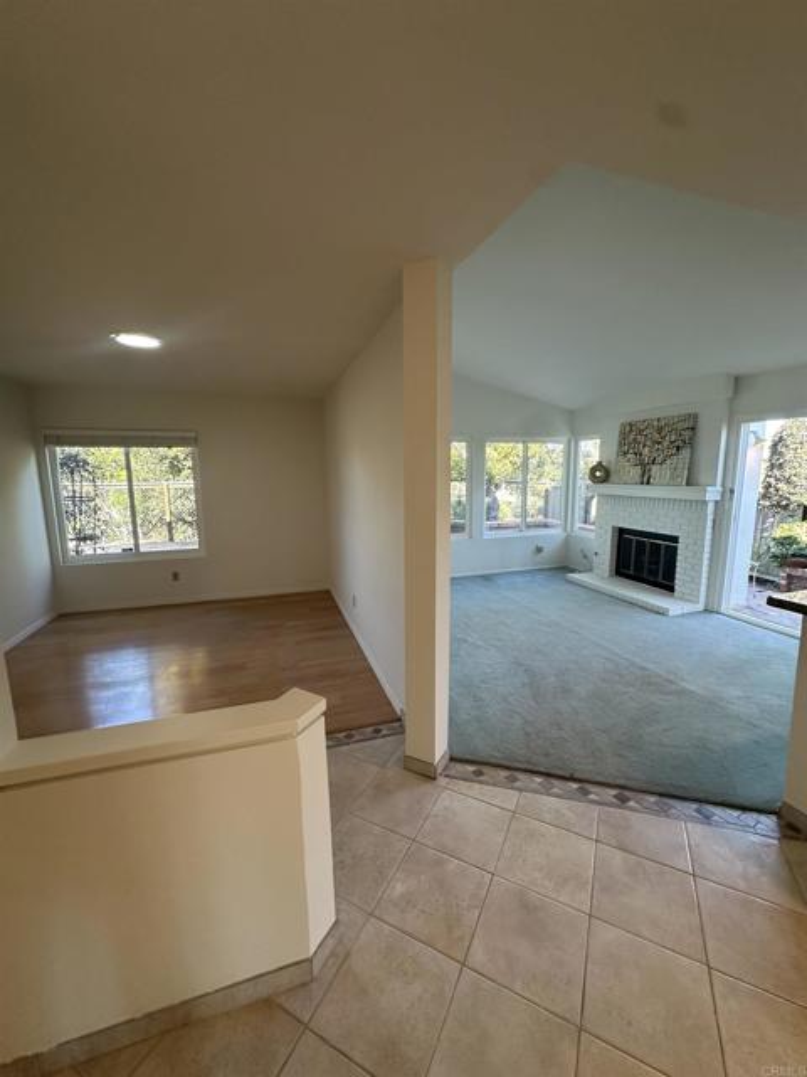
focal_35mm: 14
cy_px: 538
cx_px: 404
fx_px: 435
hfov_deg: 85.7
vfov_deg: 102.1
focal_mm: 2.22
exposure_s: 1/120
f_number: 2.2
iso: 200
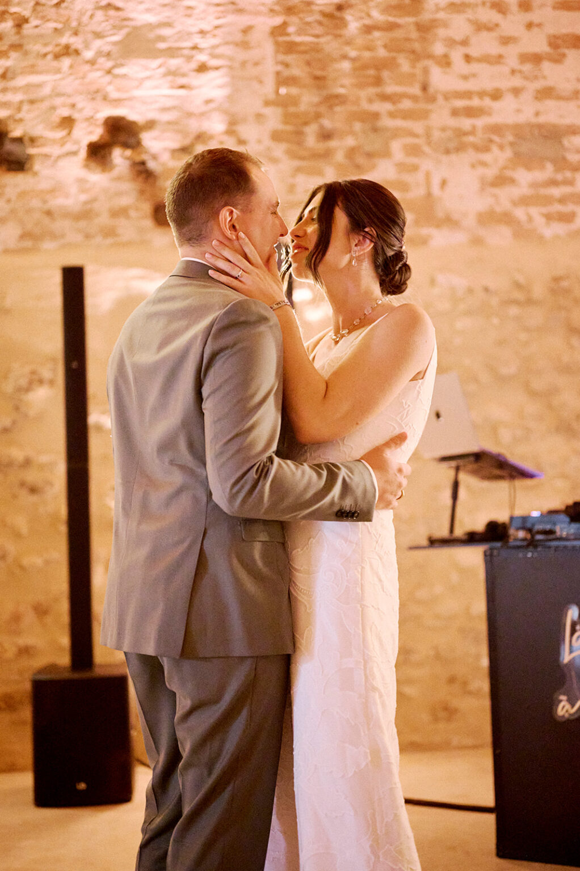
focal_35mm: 50
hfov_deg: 27.0
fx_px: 1210
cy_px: 436
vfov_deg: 39.6
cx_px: 290
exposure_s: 1/125
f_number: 1.8
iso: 5000
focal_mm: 50
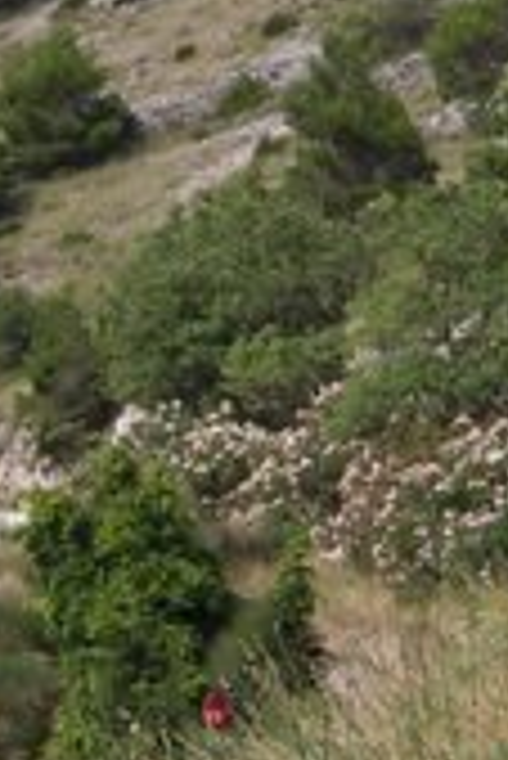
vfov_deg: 7.0
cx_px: 274
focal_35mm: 290
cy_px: -139
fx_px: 6125
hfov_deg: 4.7
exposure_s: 1/250
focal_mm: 10.5
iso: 100
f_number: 7.7
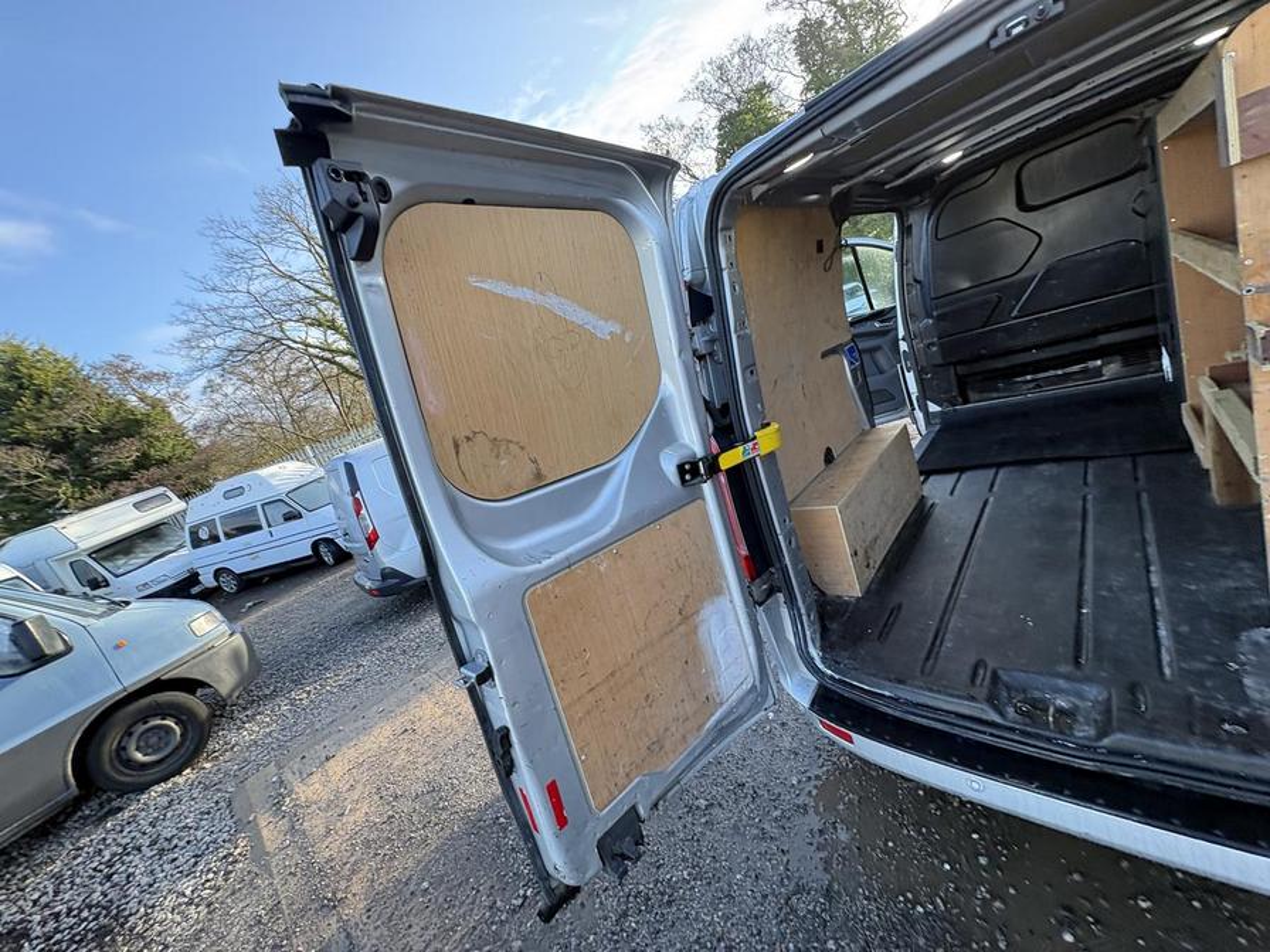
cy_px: 476
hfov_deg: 102.1
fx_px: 514
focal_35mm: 14
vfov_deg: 85.7
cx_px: 635
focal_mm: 2.22
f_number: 2.2
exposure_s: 1/99
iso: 50
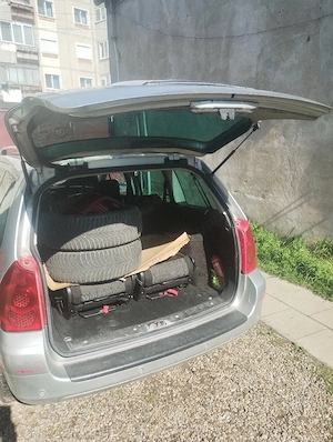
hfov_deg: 49.9
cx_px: 166
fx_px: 358
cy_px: 221
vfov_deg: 63.4
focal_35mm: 28
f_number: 1.8
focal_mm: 4.27
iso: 100
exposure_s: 1/556
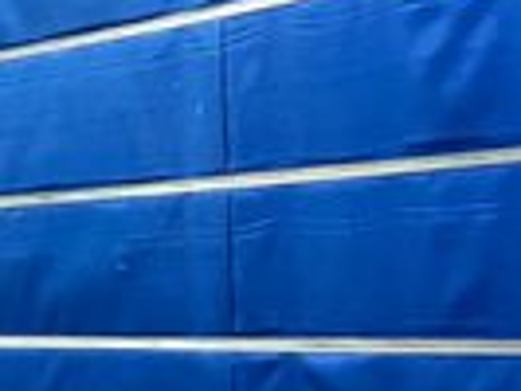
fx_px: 1175
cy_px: 254
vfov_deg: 18.9
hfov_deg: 25.0
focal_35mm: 78
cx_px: 247
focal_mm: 1.57
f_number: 1.8
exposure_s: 1/50
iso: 320
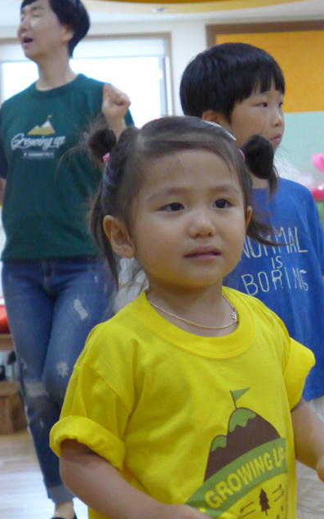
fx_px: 1358
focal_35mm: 96
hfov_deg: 13.6
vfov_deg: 21.6
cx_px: 151
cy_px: 260
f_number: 2.3
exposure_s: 1/500
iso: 1600
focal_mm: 17.7
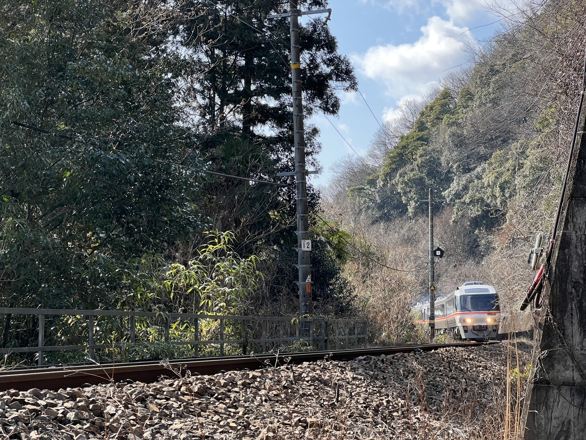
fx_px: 1304
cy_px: 220
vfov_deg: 19.1
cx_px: 293
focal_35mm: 77
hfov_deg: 25.3
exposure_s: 1/295
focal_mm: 9
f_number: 2.8
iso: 32
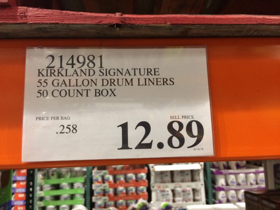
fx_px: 235
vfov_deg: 48.2
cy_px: 105
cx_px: 140
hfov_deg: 61.7
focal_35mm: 29
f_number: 2.2
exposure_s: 1/30
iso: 160
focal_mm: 4.15
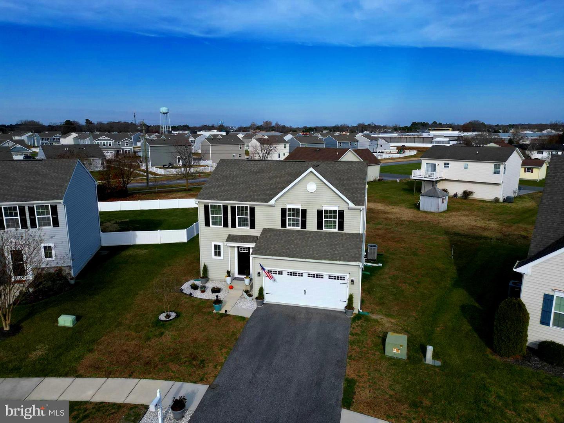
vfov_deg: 56.8
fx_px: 391
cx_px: 282
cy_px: 212
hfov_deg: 71.6
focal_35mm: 24
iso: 100
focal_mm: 6.72
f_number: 1.7
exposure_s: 1/3200
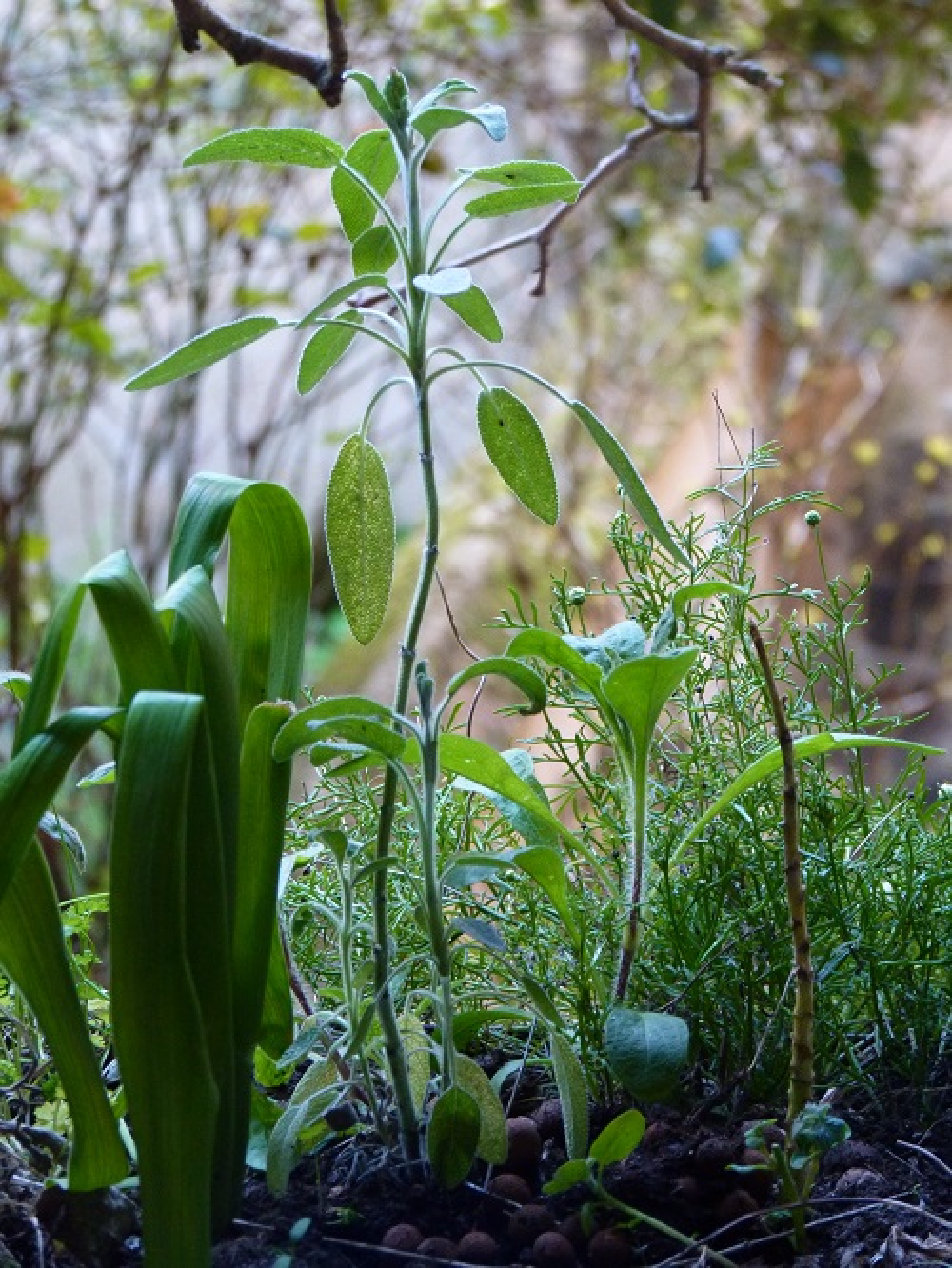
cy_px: 634
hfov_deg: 11.9
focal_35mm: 125
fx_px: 4581
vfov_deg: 15.8
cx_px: 476
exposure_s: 1/30
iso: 400
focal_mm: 22.3
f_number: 3.6
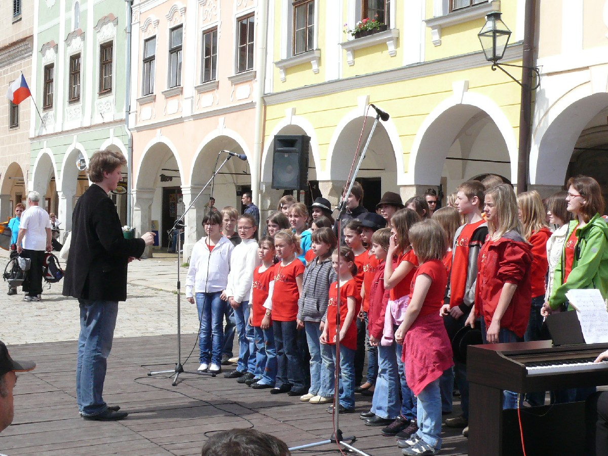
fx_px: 1001
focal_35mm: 57
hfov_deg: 33.8
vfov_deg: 25.7
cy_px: 228
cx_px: 304
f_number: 7.1
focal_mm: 9.9
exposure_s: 1/400
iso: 200
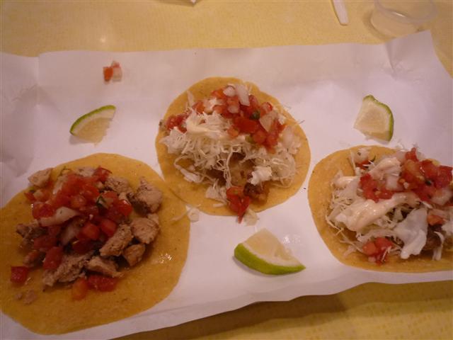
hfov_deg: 69.4
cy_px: 170
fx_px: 327
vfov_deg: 54.9
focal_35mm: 25
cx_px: 226
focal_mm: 4.4
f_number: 2.8
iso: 200
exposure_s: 1/30
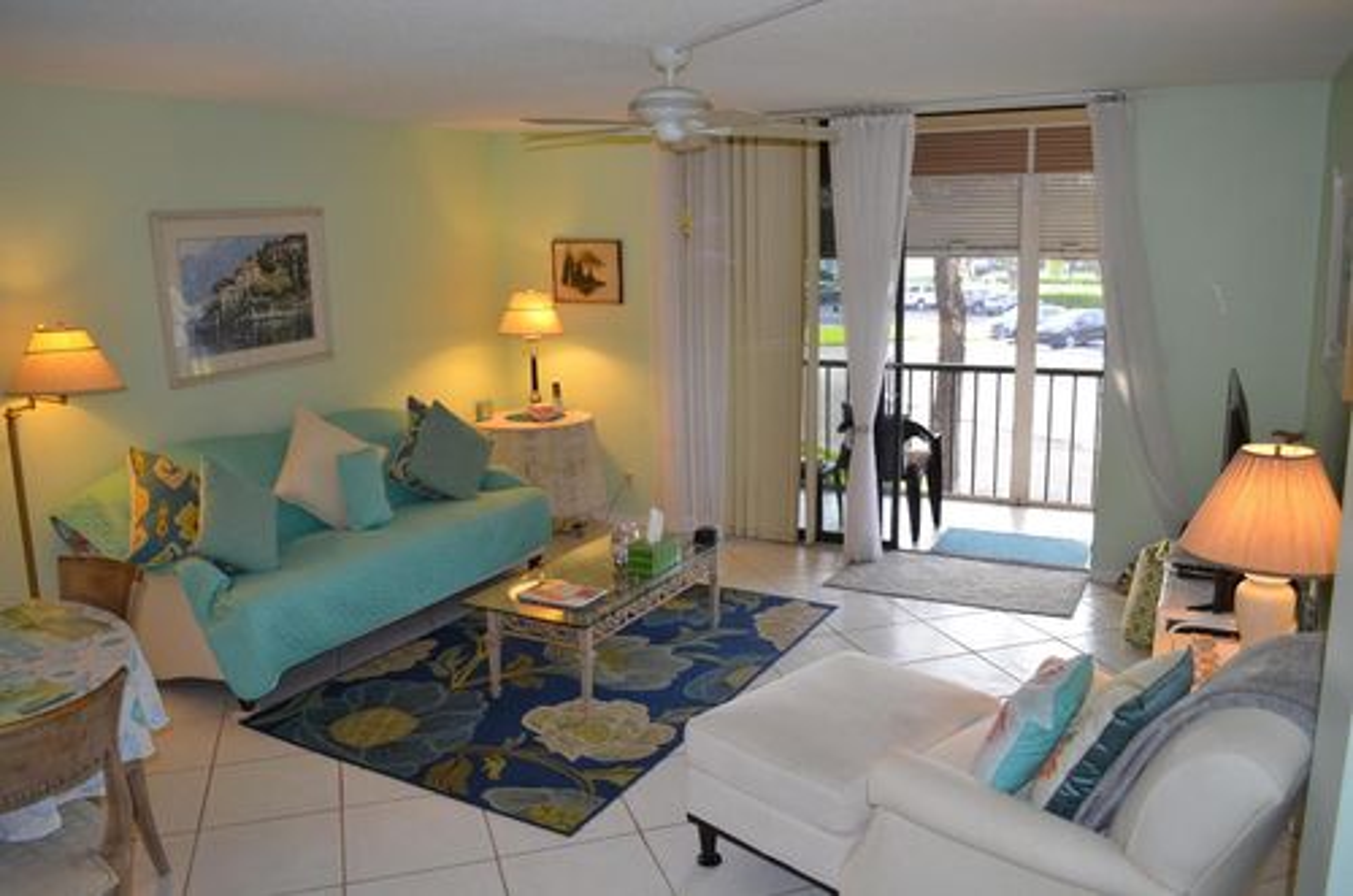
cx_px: 676
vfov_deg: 47.7
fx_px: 1012
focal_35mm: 27
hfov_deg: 67.5
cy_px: 448
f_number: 3.5
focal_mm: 18
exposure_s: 1/100
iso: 400
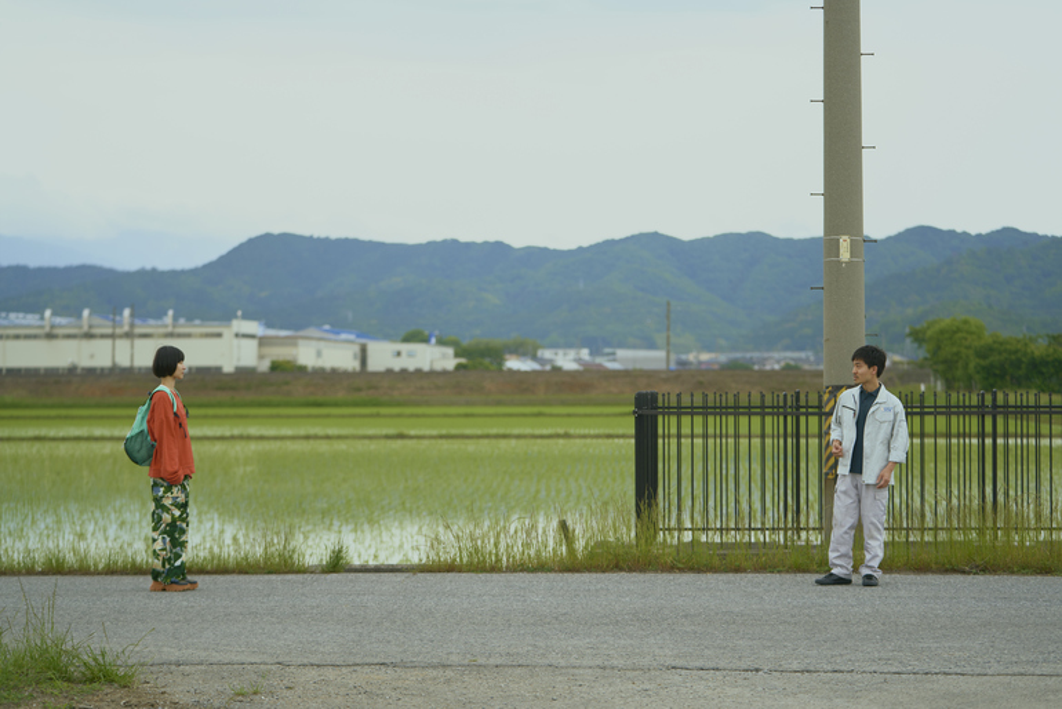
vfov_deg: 13.8
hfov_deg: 20.6
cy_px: 354
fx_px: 2921
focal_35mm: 99
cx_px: 531
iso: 160
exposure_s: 1/320
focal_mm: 99
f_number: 2.8
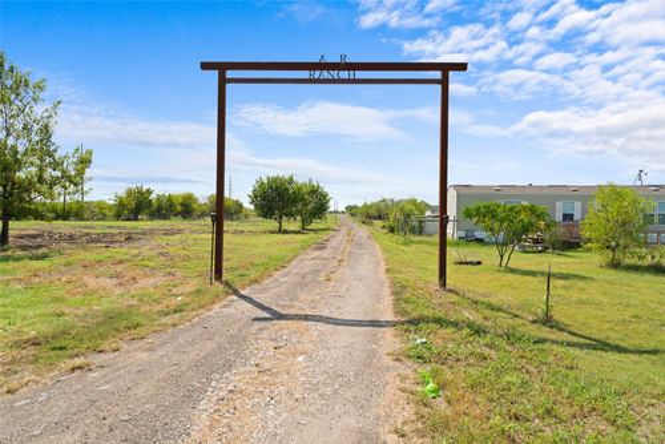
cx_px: 332
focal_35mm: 24
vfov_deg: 53.2
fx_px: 444
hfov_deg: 73.7
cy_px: 222
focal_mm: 24
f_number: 9
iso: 640
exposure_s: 1/400
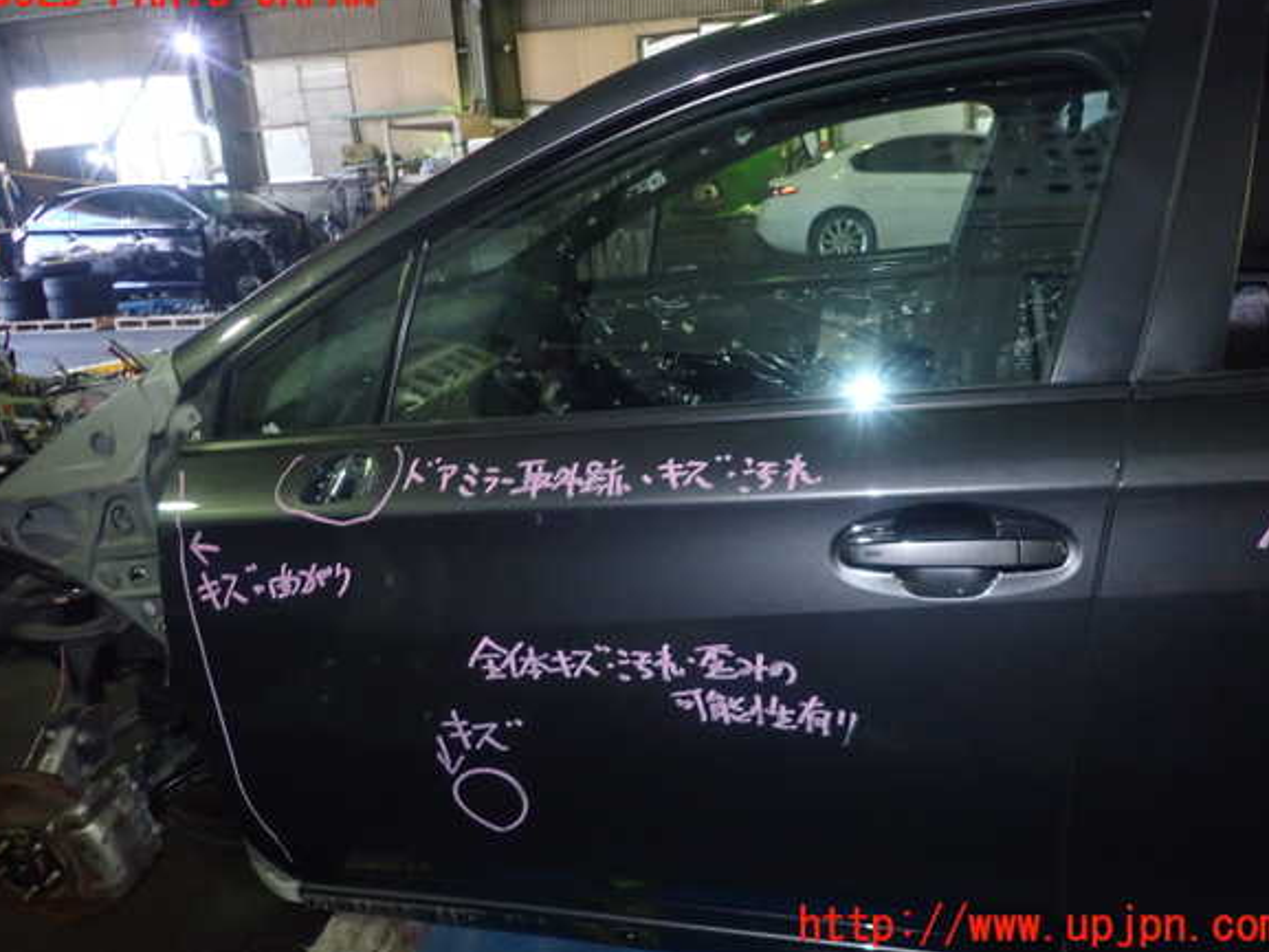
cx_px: 636
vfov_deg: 53.1
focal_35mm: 26
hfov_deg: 67.3
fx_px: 953
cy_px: 460
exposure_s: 1/30
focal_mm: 4.5
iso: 1000
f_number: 5.6
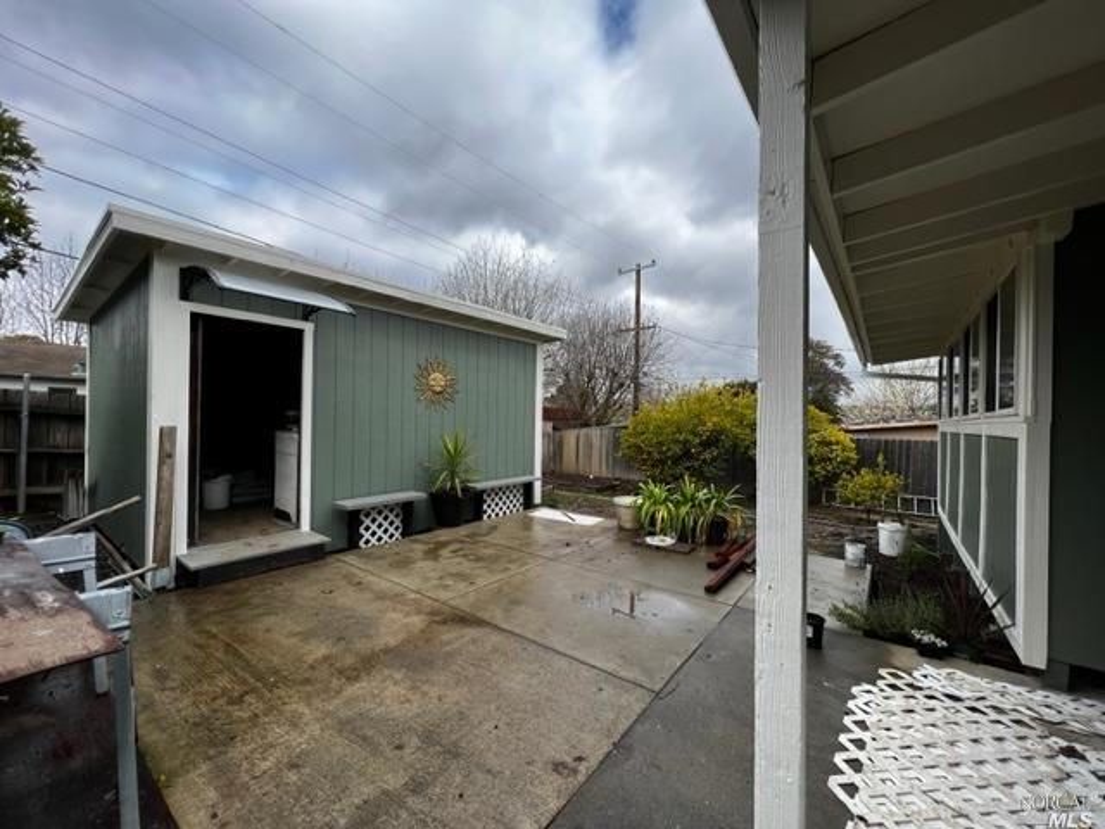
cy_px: 414
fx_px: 415
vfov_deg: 89.9
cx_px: 552
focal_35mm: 13
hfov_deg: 106.2
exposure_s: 1/1033
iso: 32
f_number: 1.8
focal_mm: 1.57
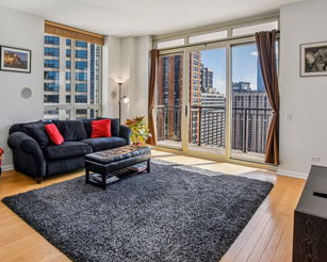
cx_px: 125
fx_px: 213
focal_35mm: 22
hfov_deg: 73.9
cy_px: 101
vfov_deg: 62.5
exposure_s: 1/500
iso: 500
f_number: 8
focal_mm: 10
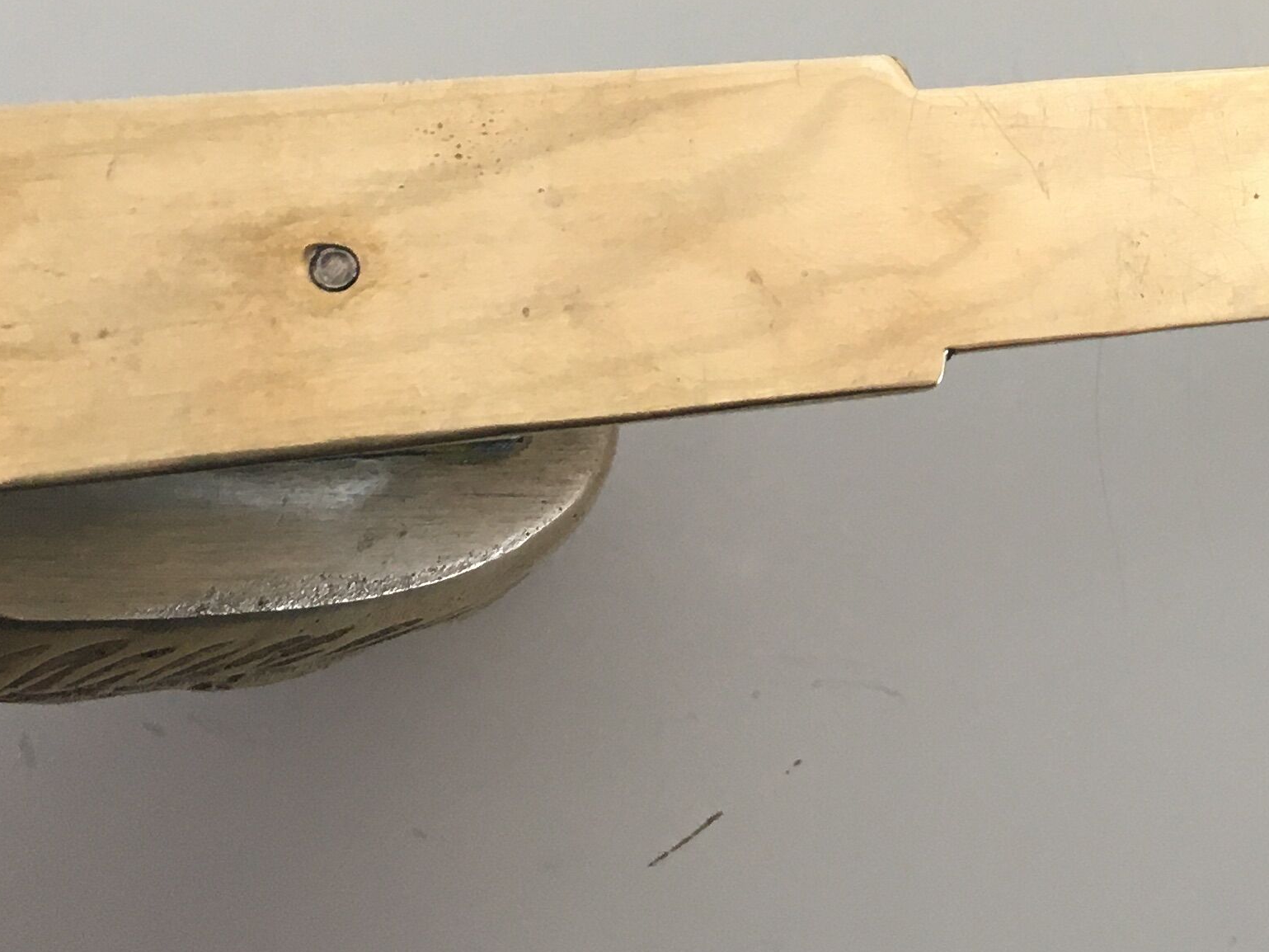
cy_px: 12
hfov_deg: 24.4
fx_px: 2786
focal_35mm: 76
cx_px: 1302
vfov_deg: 18.9
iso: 40
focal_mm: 4.15
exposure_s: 1/33
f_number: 2.2
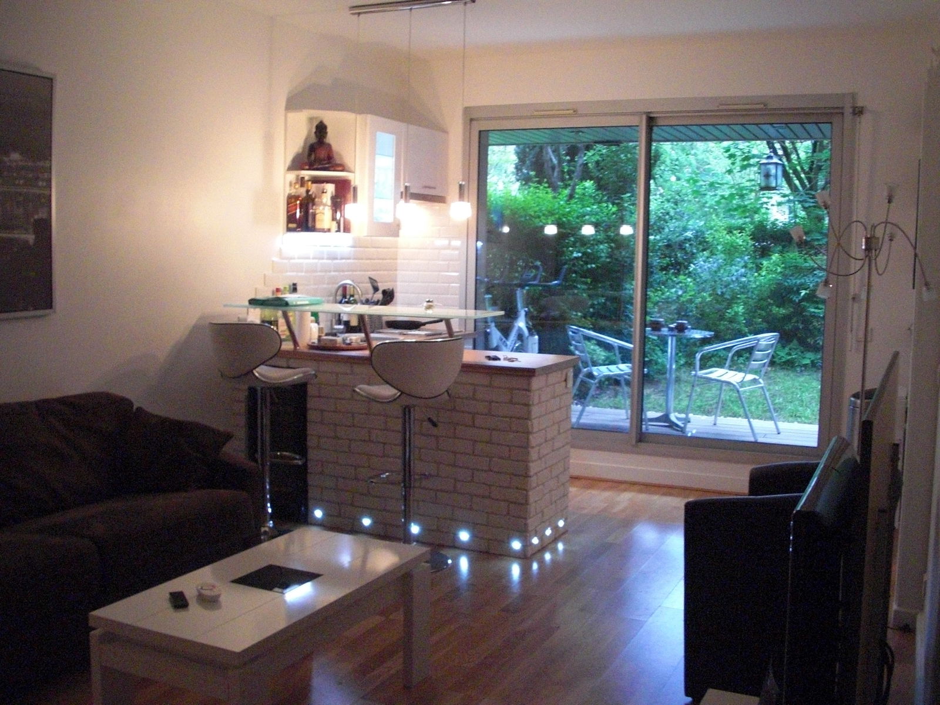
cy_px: 352
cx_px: 470
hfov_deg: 51.4
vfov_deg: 39.7
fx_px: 978
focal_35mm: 36
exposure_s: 1/60
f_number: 2.8
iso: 800
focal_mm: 6.3
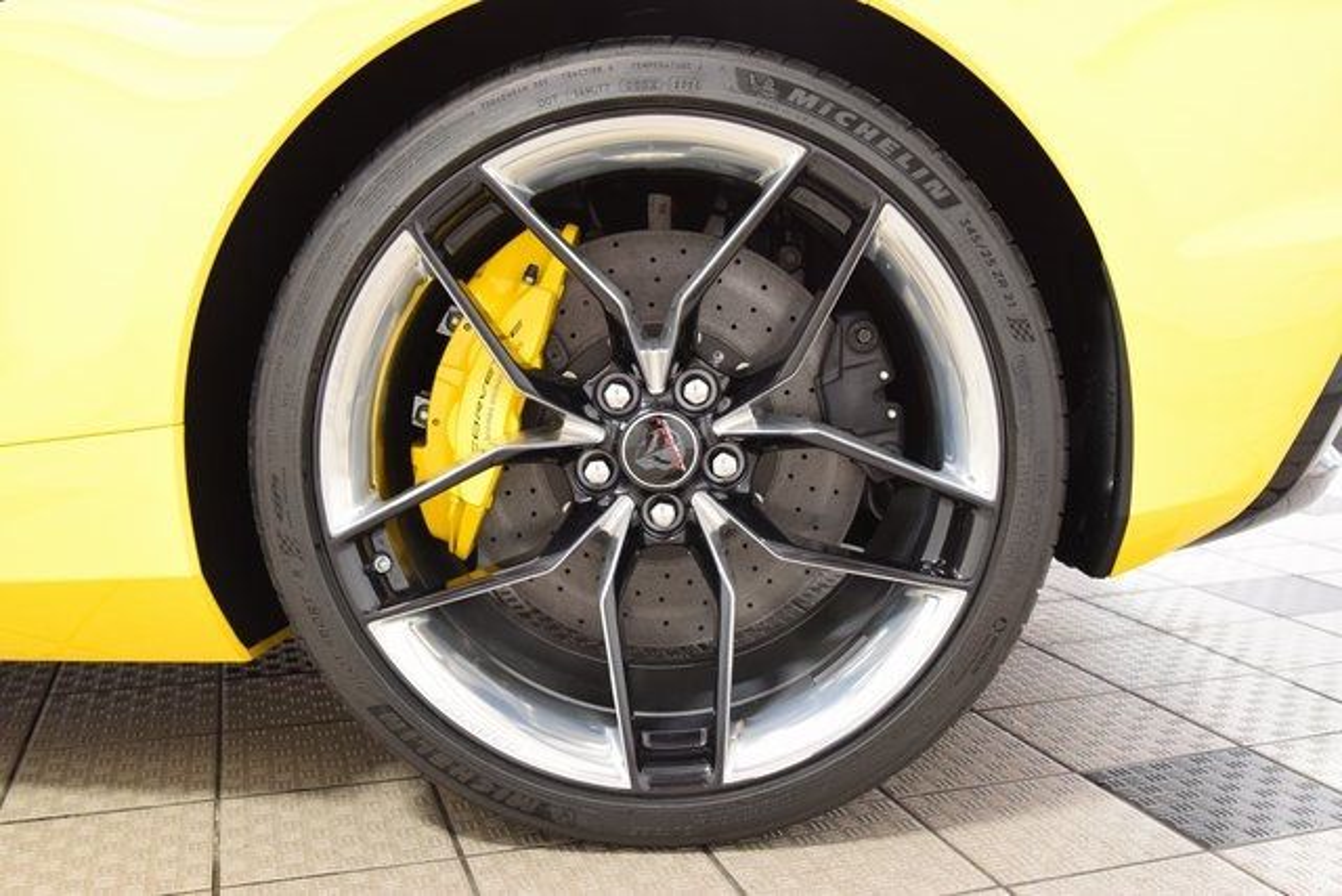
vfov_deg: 36.9
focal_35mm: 36
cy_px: 448
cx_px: 671
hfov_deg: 53.1
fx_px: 1342
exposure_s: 1/30
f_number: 4.5
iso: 1600
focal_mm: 24
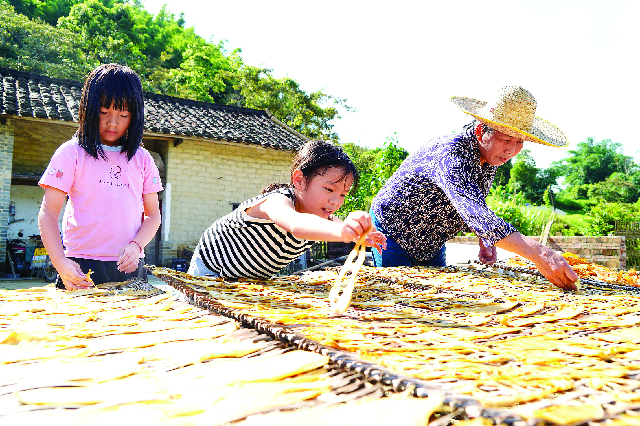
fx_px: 498
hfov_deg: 65.5
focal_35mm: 28
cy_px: 213
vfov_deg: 46.4
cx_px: 320
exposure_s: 1/100
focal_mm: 28
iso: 100
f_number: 6.3
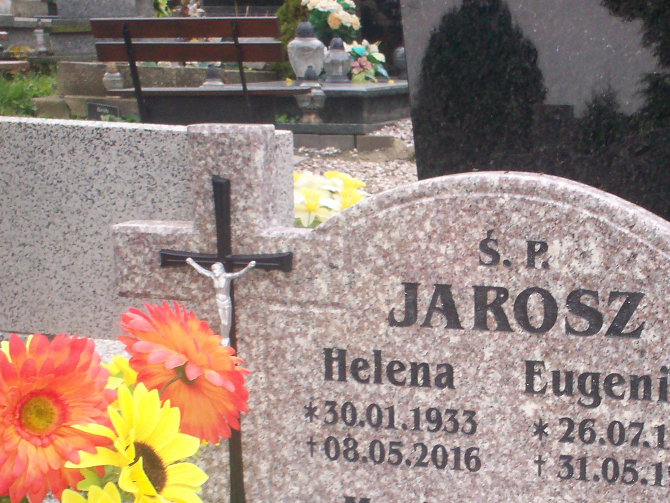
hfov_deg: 28.5
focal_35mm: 67
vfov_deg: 21.7
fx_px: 1297
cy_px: 402
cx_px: 504
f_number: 4.5
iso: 140
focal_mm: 6
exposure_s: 1/61.5
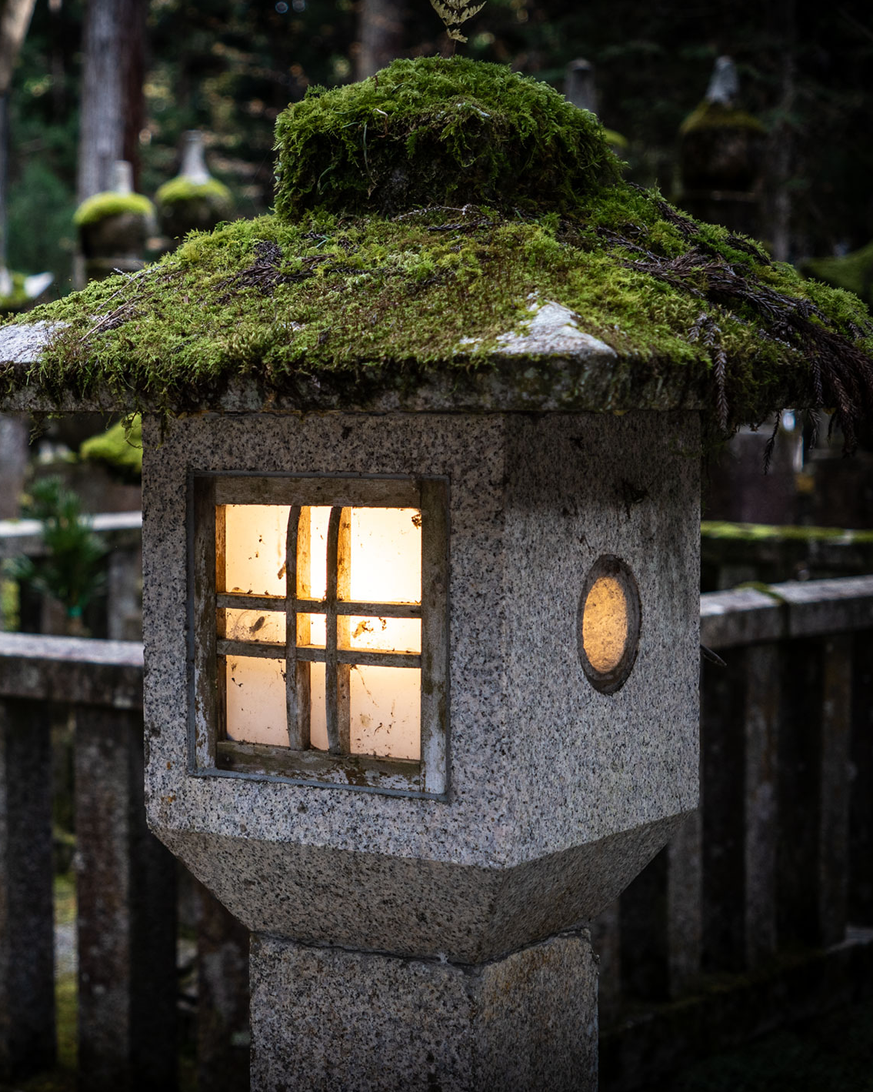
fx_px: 2263
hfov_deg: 21.6
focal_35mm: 70
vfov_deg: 27.1
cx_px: 219
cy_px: 539
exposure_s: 1/100
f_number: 2.8
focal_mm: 32.7
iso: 200
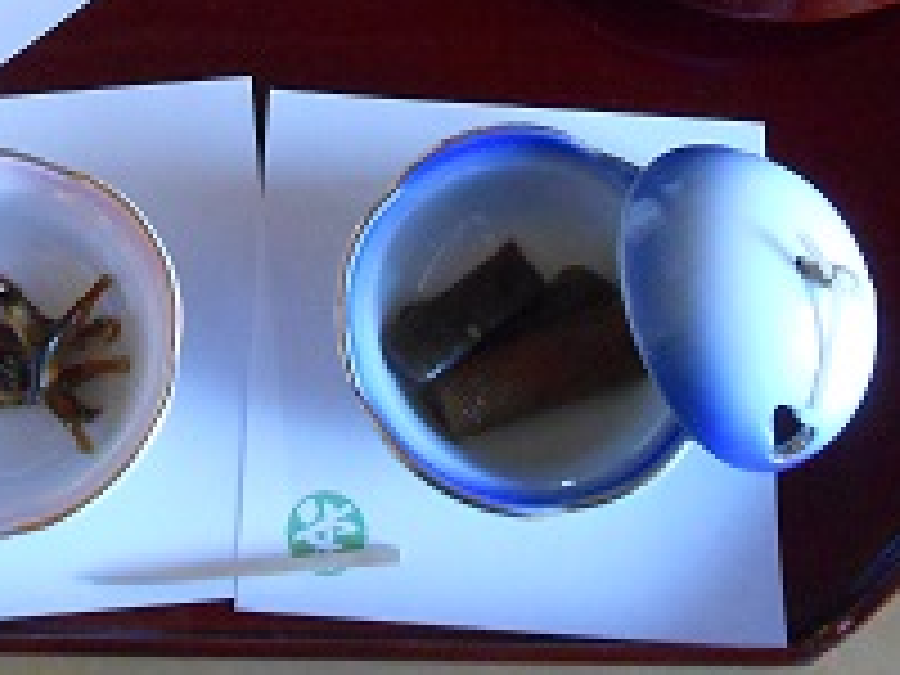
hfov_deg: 27.8
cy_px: -40
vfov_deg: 20.5
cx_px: 232
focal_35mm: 69
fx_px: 1794
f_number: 3.8
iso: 800
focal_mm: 5.3
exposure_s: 1/8
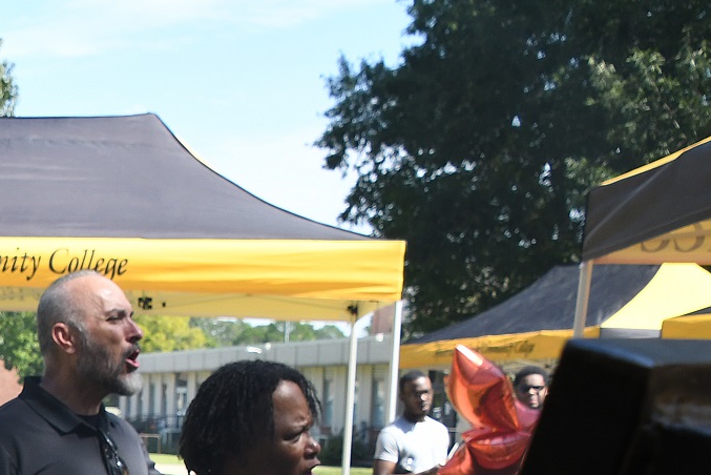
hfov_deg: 19.5
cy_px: 669
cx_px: -257
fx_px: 1877
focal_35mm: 95
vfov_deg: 13.7
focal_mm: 22
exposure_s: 1/500
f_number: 8
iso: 400
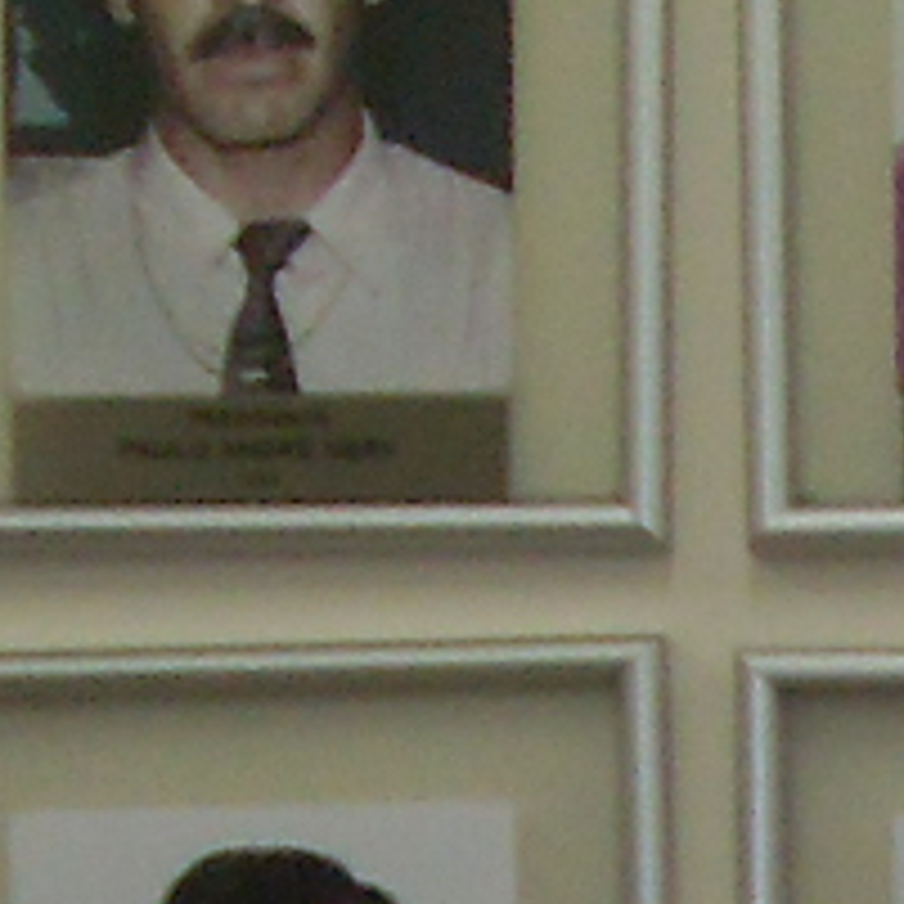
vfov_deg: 5.1
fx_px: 9839
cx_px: 3108
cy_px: 2442
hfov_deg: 4.9
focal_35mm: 333
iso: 100
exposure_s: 1/45
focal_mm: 6.3
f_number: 2.8
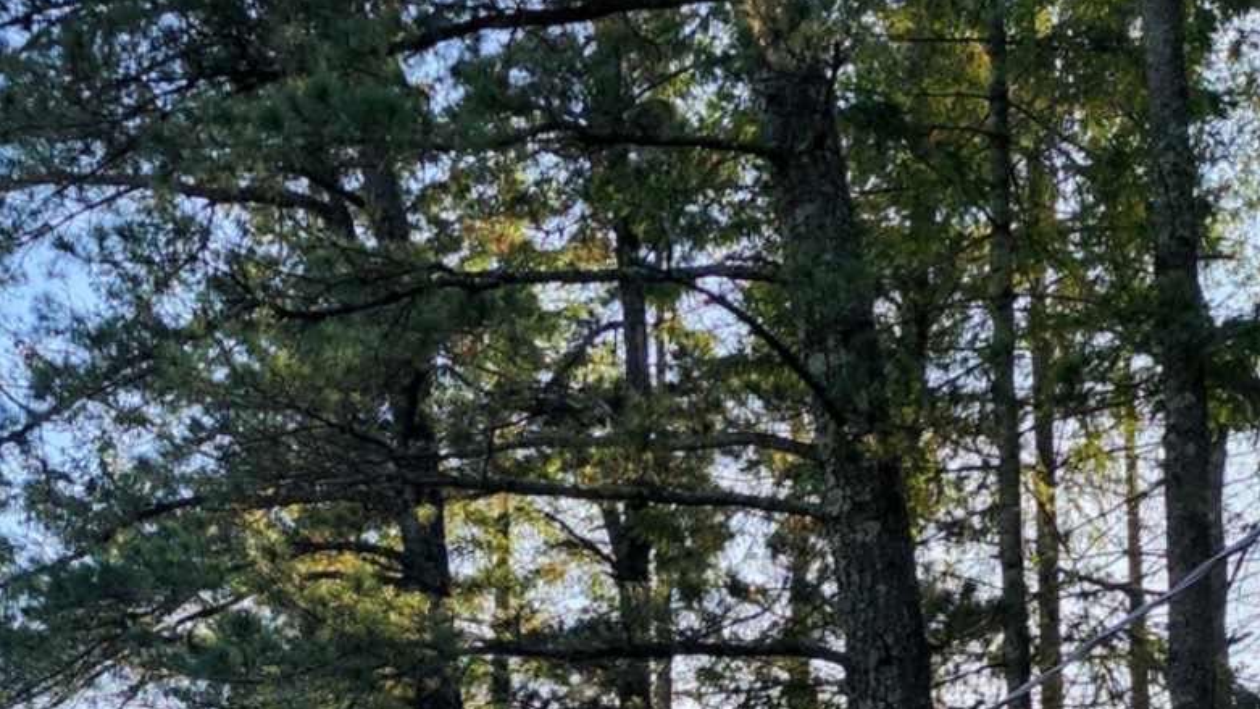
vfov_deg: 14.4
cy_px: 1137
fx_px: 2572
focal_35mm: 77
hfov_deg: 26.1
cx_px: -2
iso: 12
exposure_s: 1/255
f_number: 1.8
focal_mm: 6.4
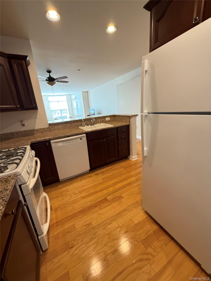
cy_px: 140
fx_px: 114
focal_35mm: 14
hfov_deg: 85.7
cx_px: 106
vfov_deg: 102.1
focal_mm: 2.22
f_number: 2.2
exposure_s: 1/60
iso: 250
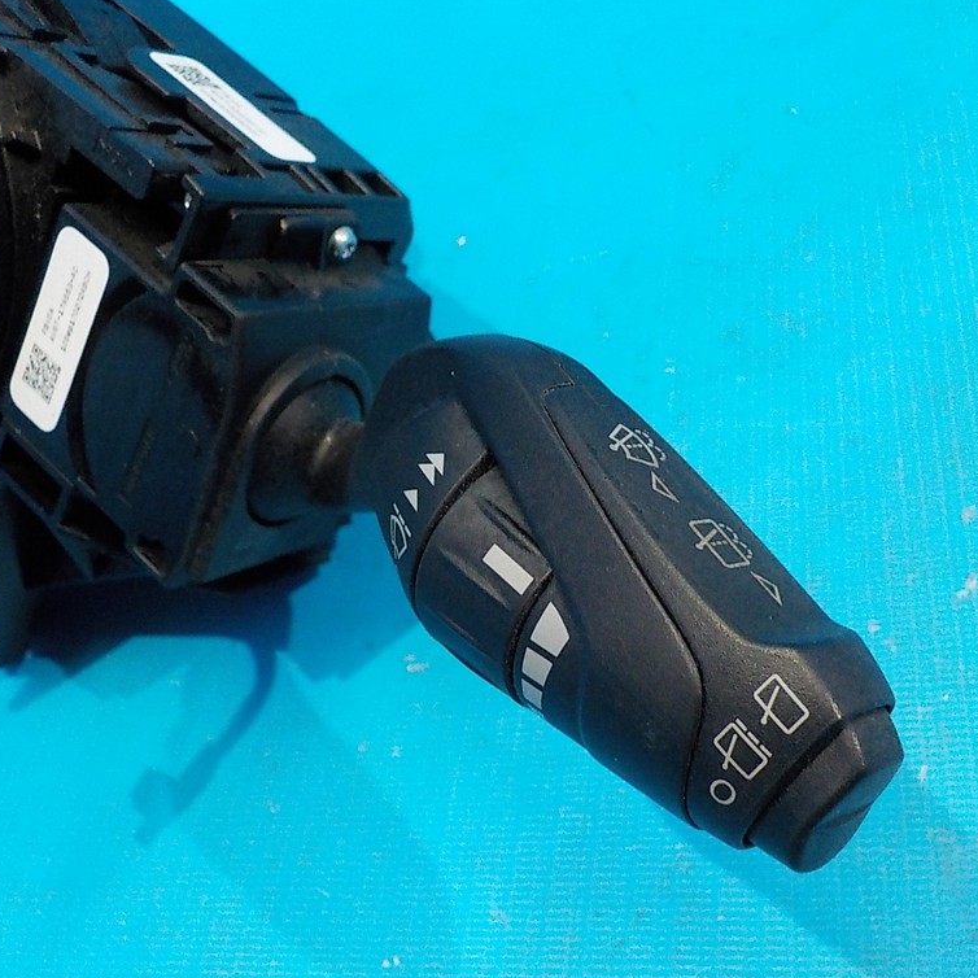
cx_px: 541
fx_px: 1151
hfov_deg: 46.0
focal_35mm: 36
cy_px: 493
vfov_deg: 46.0
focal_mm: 4.1
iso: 400
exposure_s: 1/30
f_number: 3.3
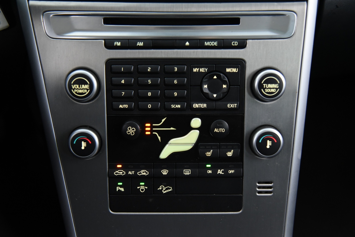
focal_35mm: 46
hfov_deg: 42.7
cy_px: 118
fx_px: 454
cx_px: 178
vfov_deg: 29.3
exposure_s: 1/20
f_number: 4
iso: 4000
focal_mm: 46
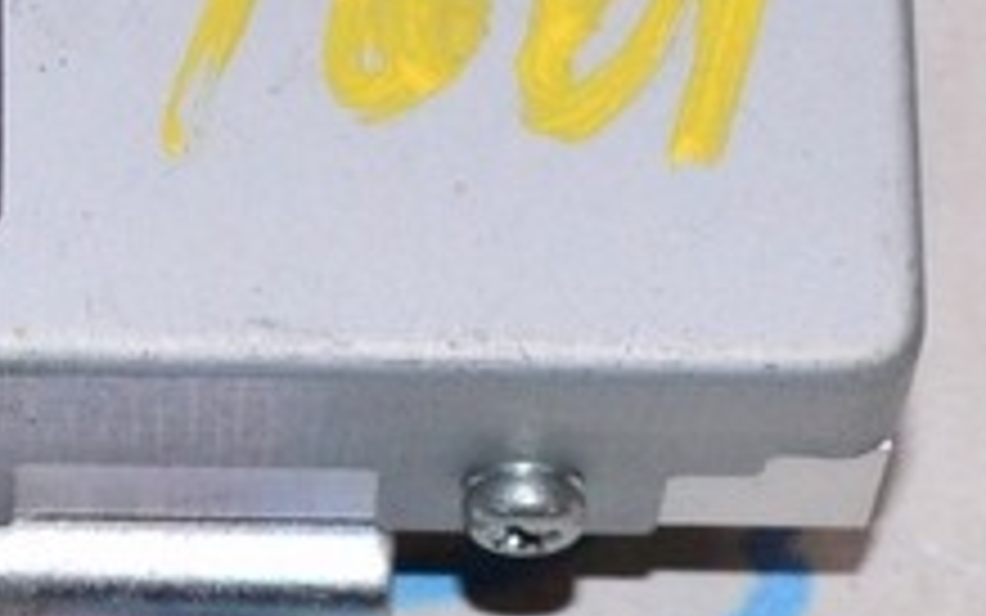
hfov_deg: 9.7
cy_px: 344
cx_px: 45
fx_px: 5752
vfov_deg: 6.1
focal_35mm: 214
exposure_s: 1/200
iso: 1600
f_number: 8
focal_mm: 30
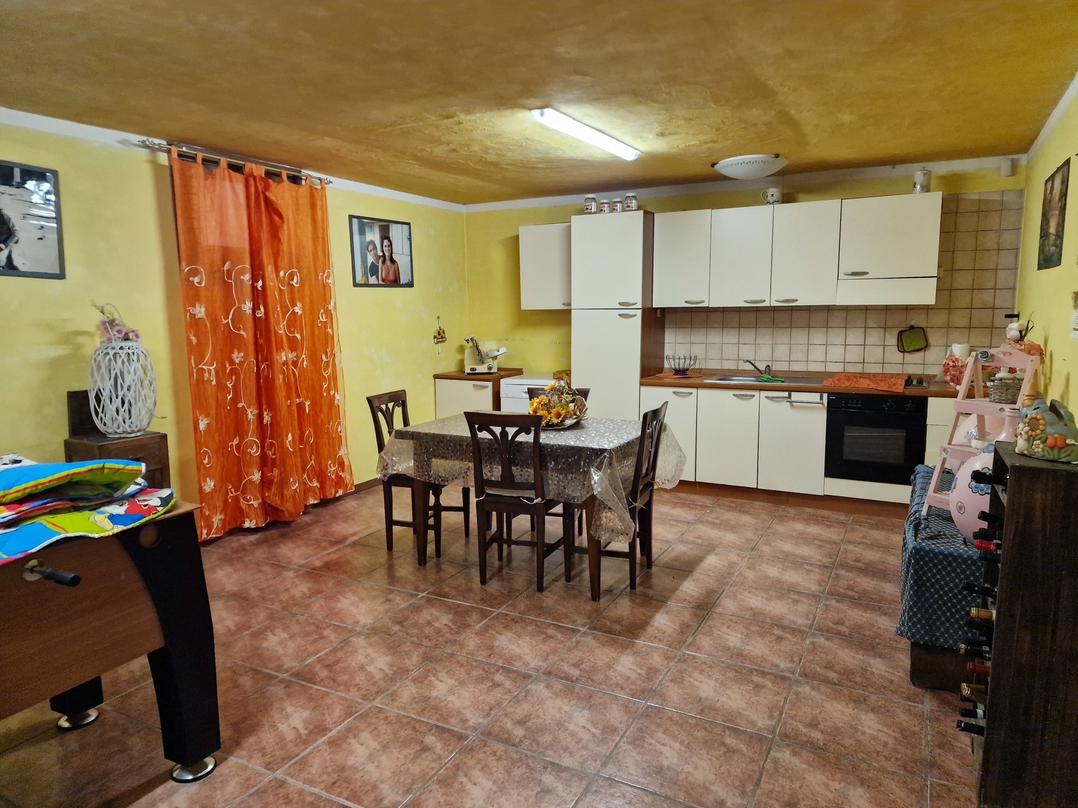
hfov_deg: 73.9
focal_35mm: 23
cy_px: 404
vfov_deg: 58.9
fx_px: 716
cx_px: 539
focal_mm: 6.4
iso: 1000
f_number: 1.8
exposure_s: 1/120
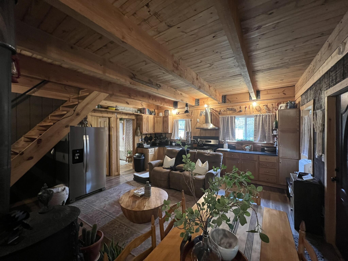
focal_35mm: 13
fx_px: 131
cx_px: 174
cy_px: 130
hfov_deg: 106.2
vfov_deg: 89.9
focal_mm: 1.57
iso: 500
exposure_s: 1/60
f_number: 1.8
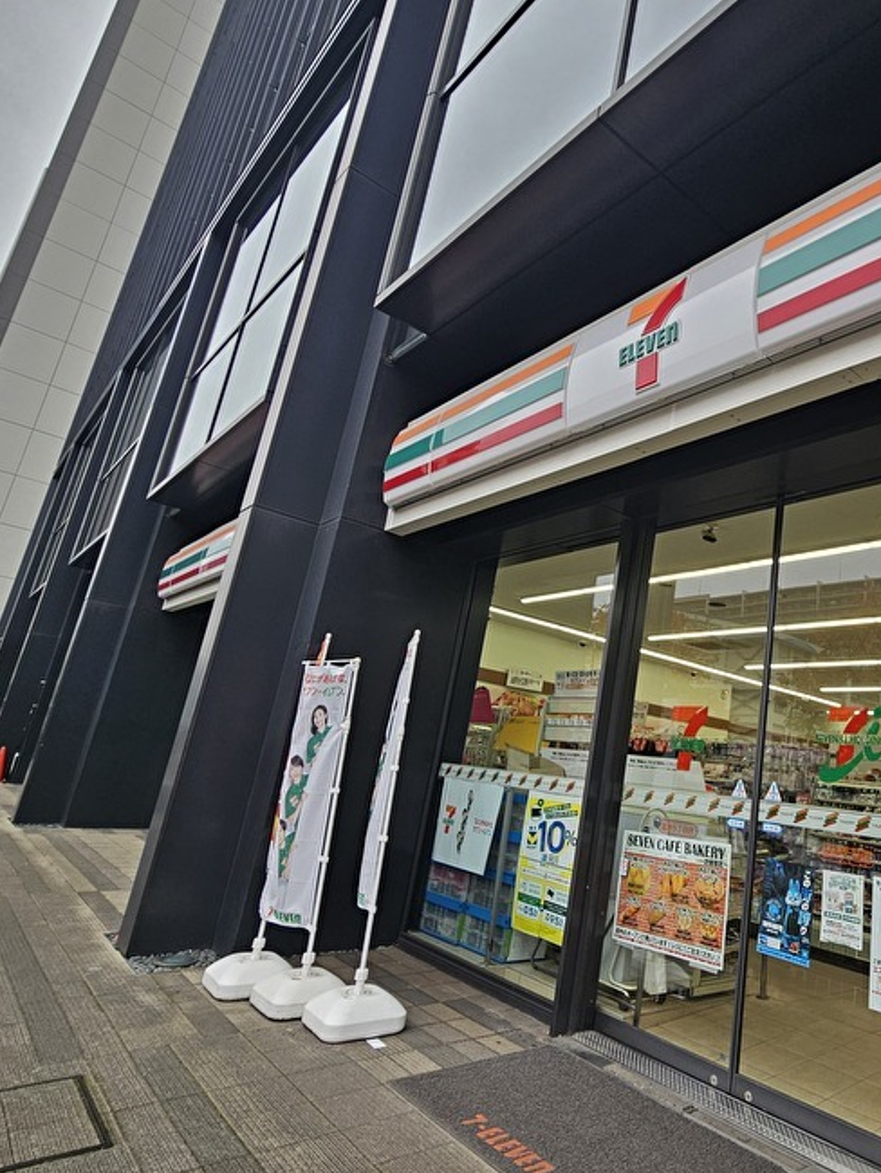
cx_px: 679
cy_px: 588
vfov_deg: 81.7
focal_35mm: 20
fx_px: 678
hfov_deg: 61.6
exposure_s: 1/174
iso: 50
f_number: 2.2
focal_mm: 2.2
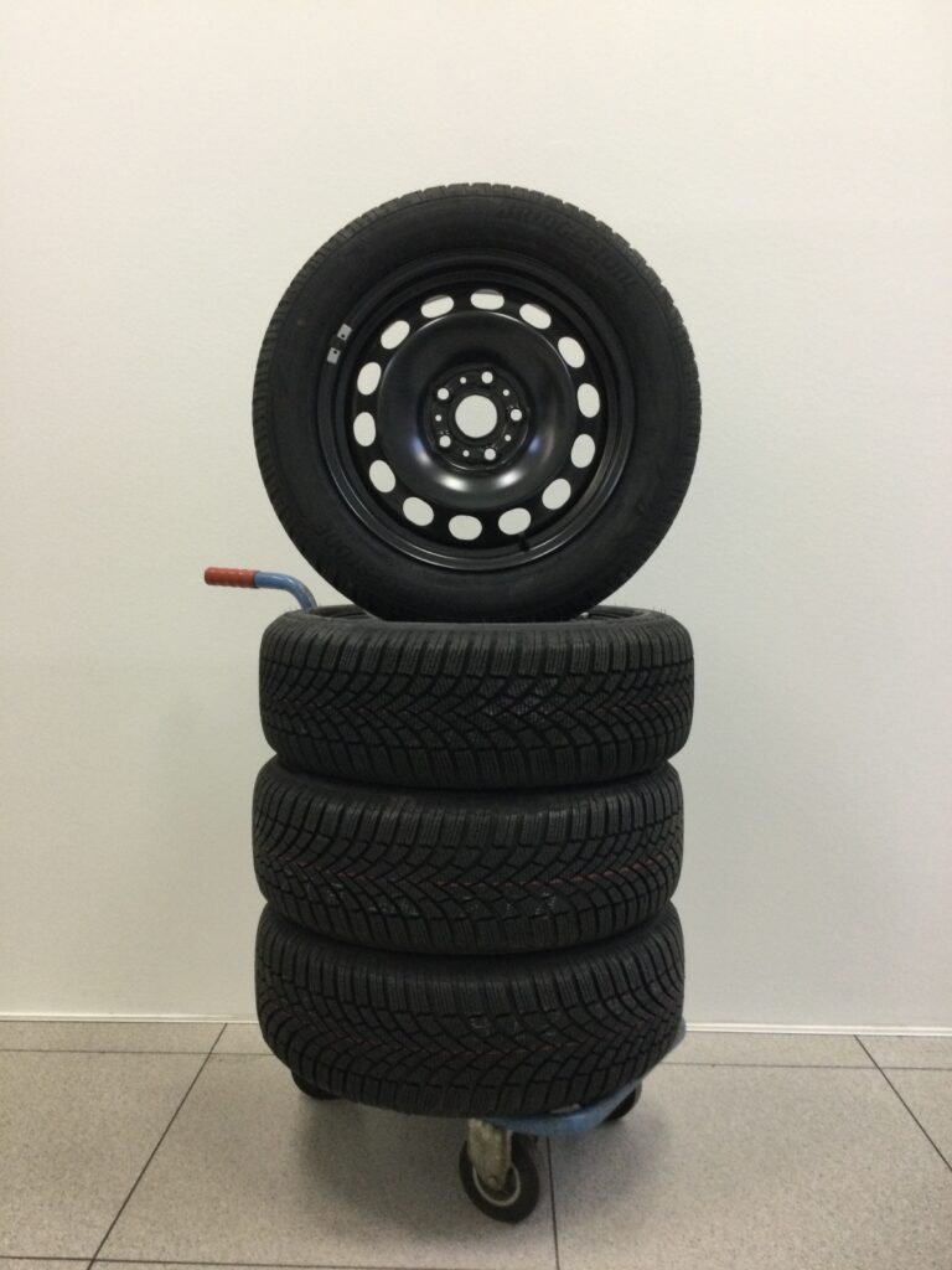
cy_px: 635
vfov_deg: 58.4
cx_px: 476
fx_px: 1137
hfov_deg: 45.4
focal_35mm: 31
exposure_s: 1/33
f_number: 2.4
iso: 125
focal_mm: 3.3
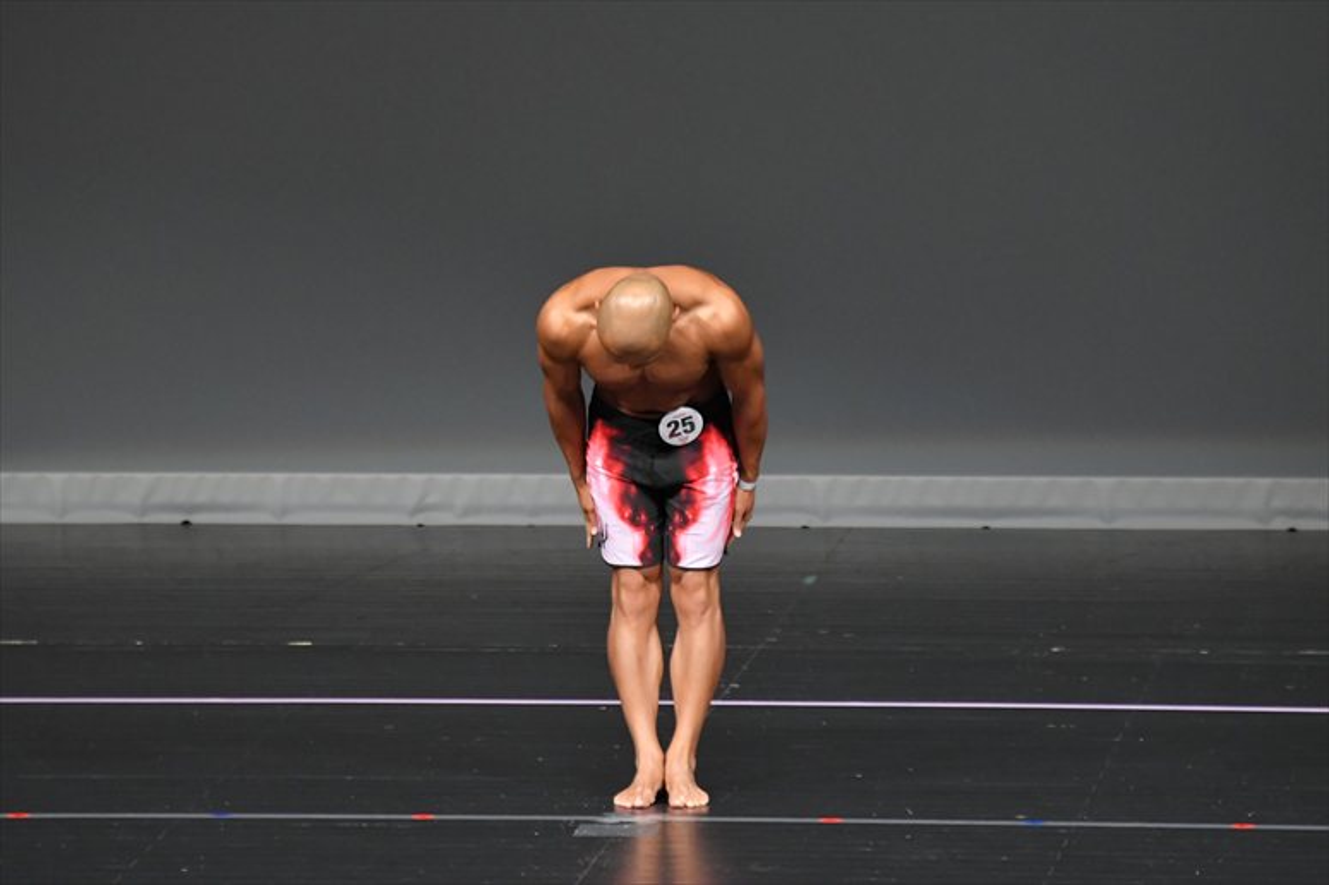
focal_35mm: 345
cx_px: 664
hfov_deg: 6.0
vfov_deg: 4.0
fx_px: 12730
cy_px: 442
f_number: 5.6
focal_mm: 230
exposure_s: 1/400
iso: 4000
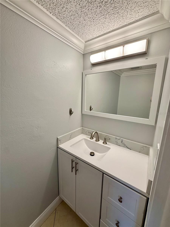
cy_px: 114
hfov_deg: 85.7
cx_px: 85
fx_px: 92
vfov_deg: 102.1
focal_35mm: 14
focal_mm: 2.22
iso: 64
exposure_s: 1/120
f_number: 2.2
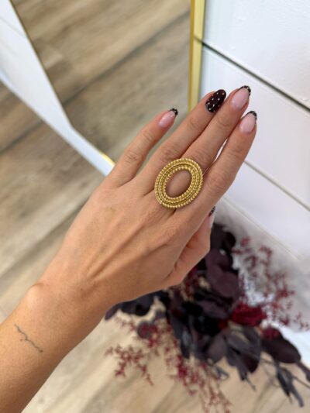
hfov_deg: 56.8
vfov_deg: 71.6
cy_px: 206
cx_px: 155
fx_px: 286
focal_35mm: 24
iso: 125
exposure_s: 1/50
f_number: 1.78
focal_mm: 6.76
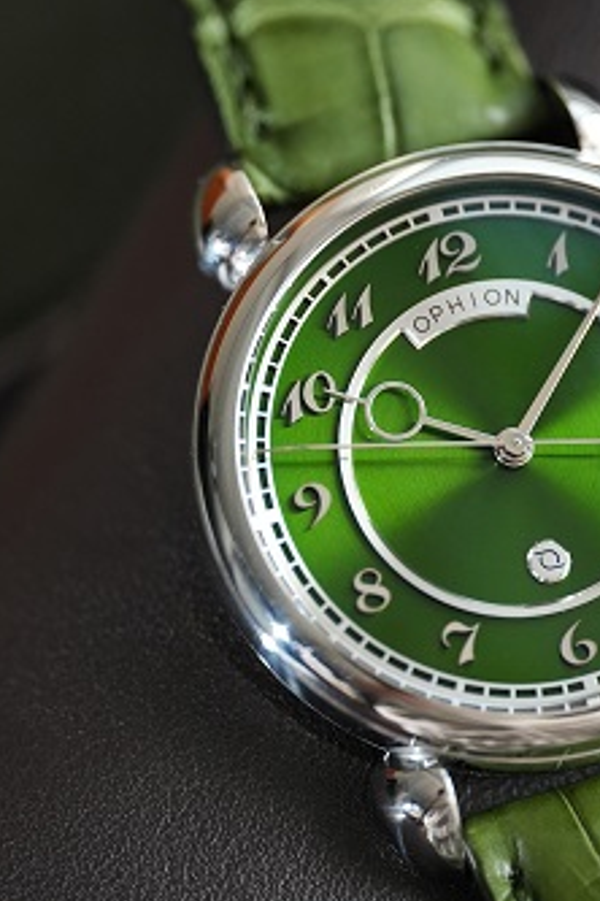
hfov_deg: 6.2
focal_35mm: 221
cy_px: 461
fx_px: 5525
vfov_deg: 9.3
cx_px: 516
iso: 2500
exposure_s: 1/250
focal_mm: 105
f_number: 2.8
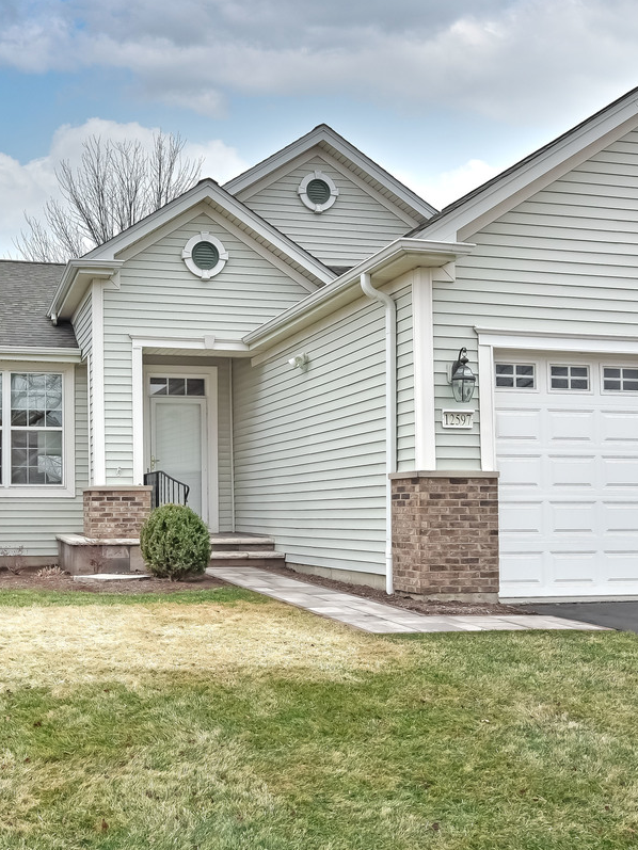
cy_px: 383
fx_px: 1007
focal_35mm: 41
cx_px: 208
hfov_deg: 34.8
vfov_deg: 45.7
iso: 200
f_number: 11
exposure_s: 1/160
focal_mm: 21
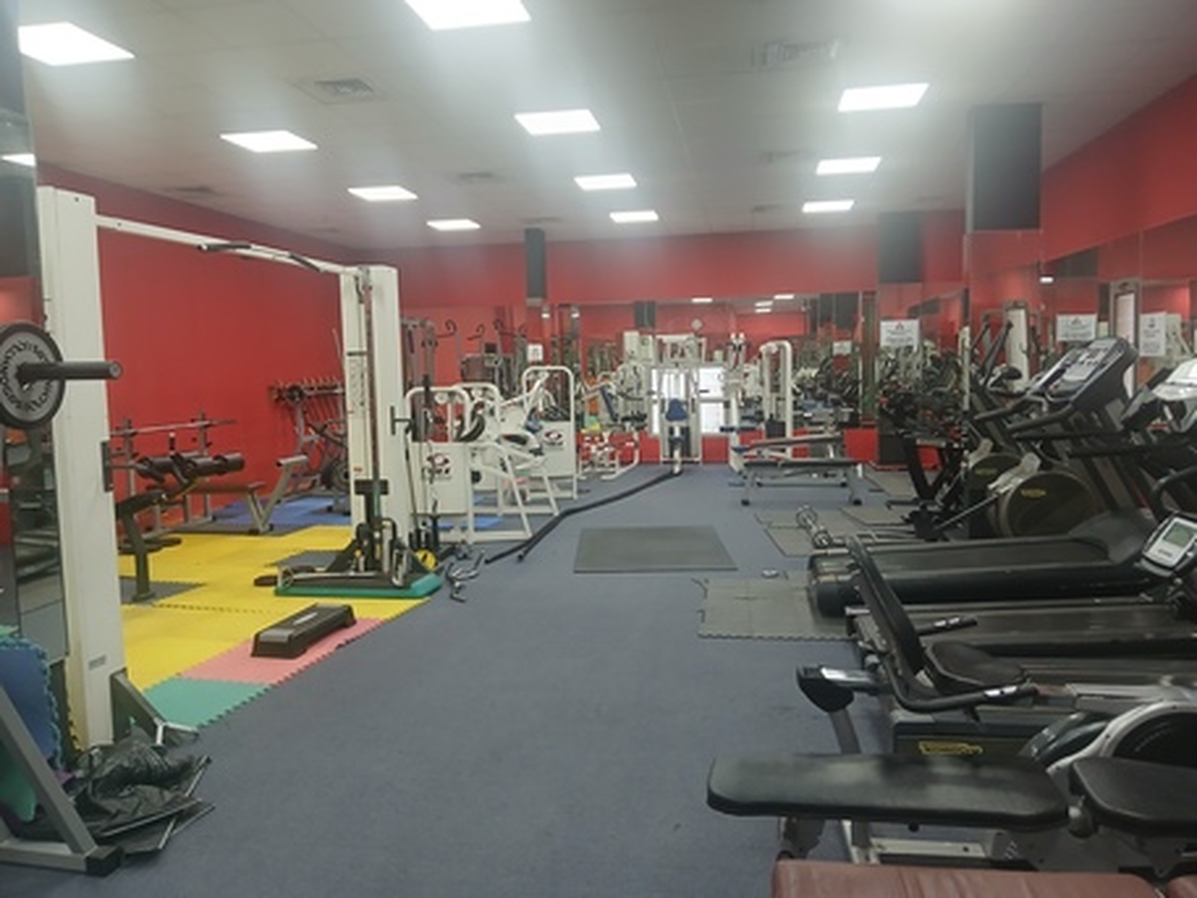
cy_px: 449
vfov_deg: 53.1
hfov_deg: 67.3
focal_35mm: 26
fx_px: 899
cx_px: 598
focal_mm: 3.98
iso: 200
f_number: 1.8
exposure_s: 1/50
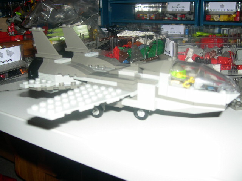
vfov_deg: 37.7
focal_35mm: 38
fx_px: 266
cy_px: 90
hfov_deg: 49.0
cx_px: 121
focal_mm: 8
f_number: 2.8
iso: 100
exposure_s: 1/60
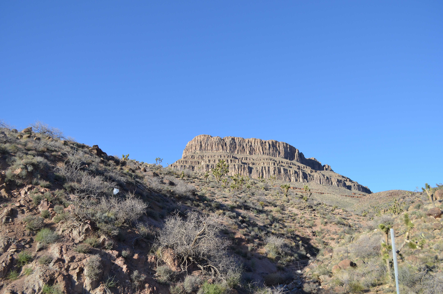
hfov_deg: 57.3
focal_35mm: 33
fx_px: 405
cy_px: 147
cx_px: 222
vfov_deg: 39.8
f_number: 5.6
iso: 400
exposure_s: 1/1250
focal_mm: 22
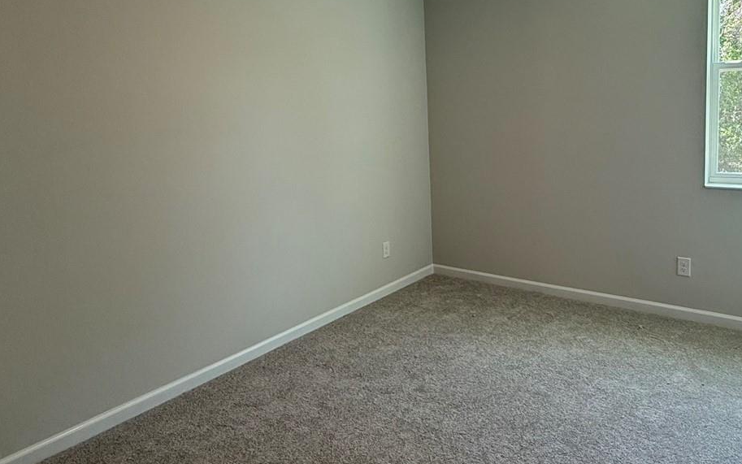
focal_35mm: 26
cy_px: 164
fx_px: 526
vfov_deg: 47.0
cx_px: 440
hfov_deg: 69.8
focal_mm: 2.22
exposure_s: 1/120
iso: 200
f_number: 2.2
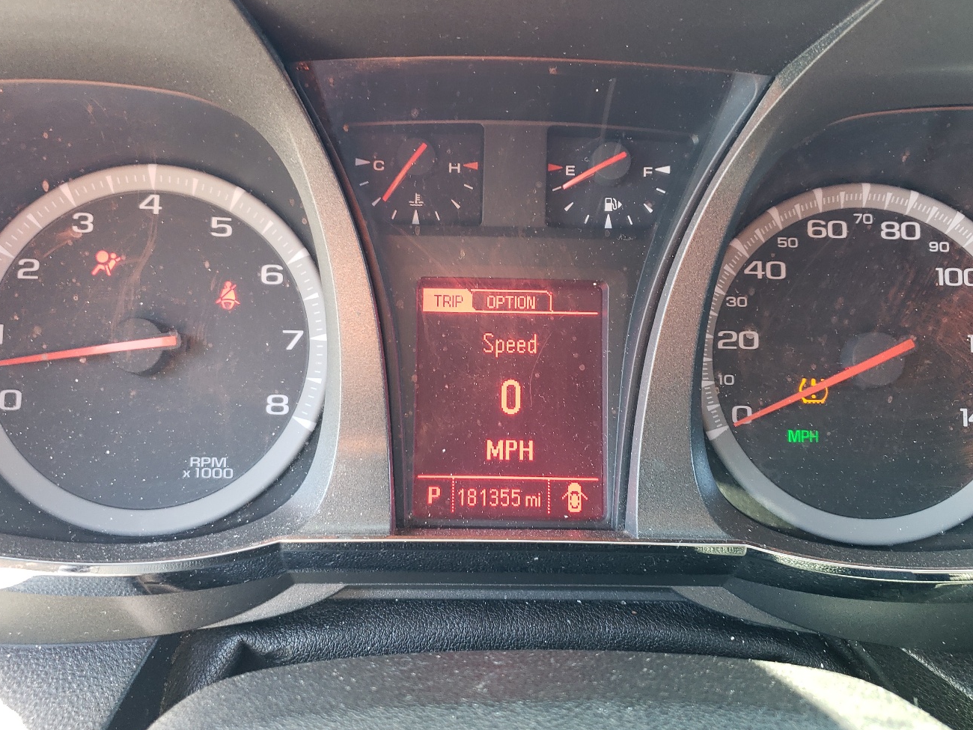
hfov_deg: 56.8
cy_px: 336
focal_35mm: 32
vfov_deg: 44.1
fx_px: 899
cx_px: 494
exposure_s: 1/50
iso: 54
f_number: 1.5
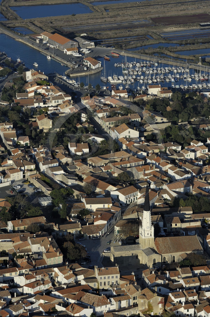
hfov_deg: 7.0
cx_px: 105
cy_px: 158
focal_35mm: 195
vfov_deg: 10.6
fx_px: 1711
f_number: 5
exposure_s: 1/800
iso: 100
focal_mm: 130
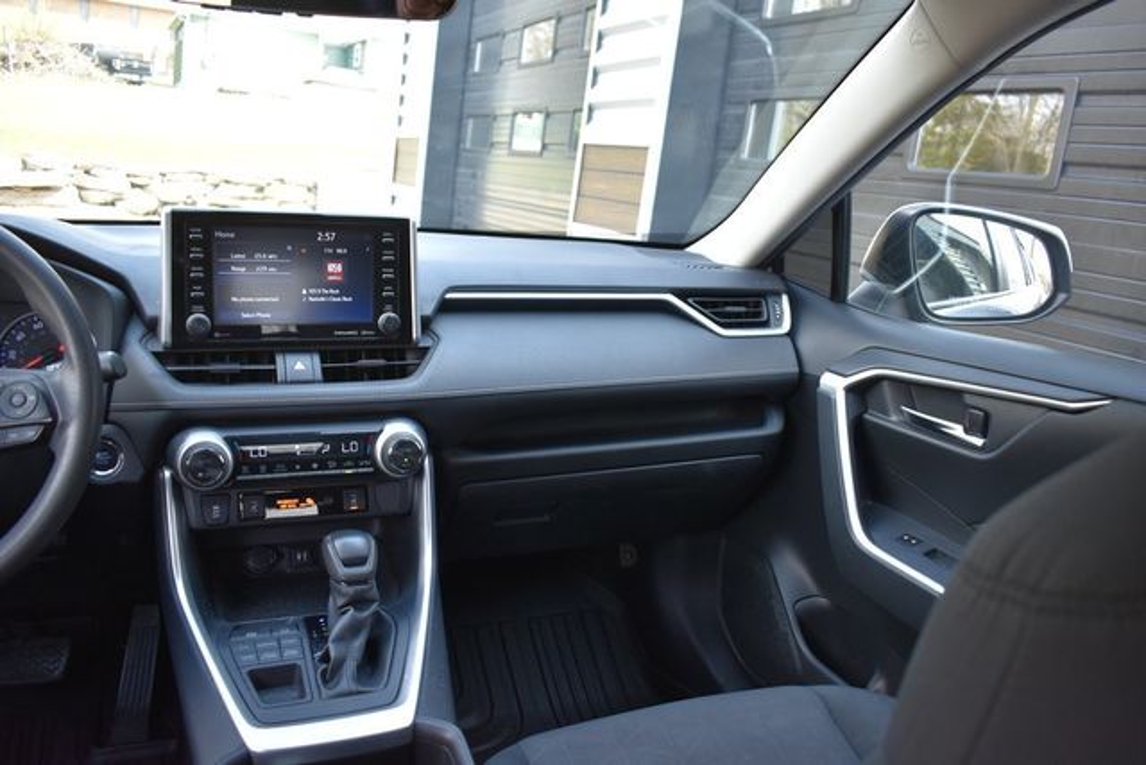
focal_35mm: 27
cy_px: 382
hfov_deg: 67.4
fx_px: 860
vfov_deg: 48.0
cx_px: 573
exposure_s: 1/250
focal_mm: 18
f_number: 3.5
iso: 720
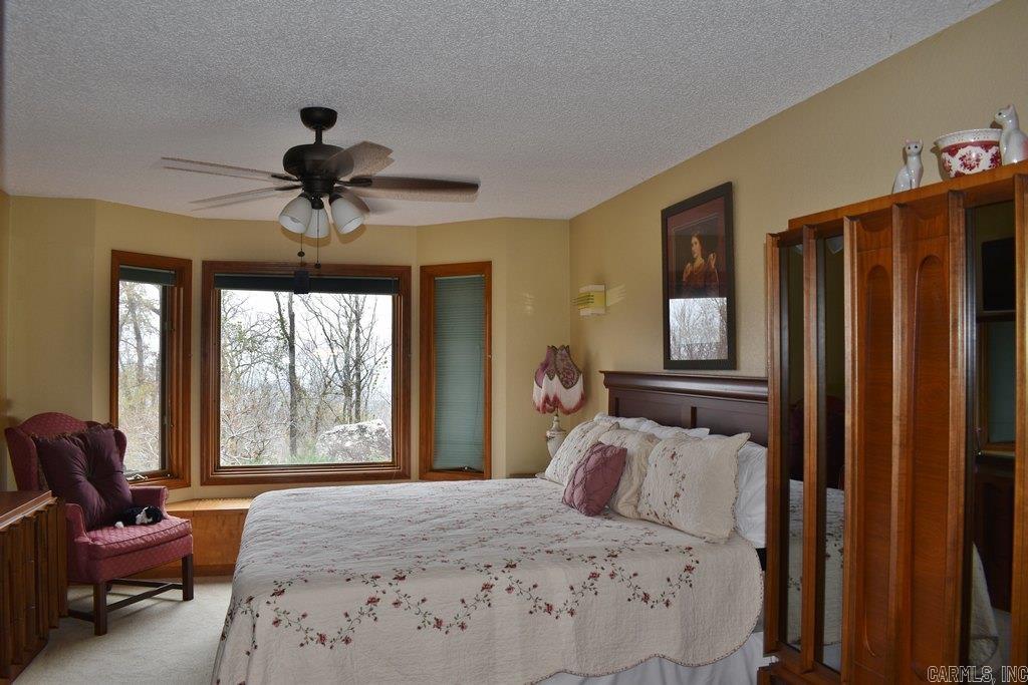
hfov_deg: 67.4
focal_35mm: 27
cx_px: 514
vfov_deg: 47.9
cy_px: 342
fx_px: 771
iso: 100
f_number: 5.6
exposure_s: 1/15
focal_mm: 18
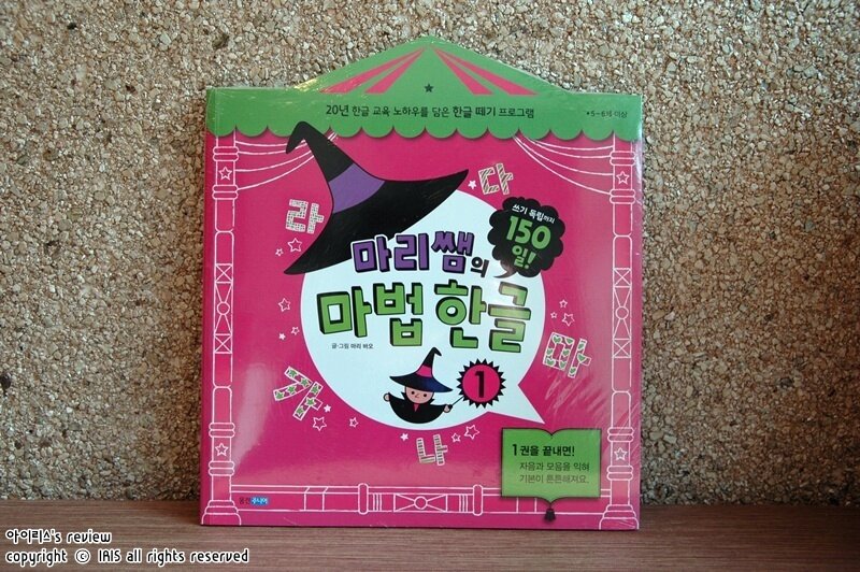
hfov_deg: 53.2
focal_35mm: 36
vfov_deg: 36.8
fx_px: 859
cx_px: 430
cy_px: 286
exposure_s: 1/100
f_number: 5
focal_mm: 24
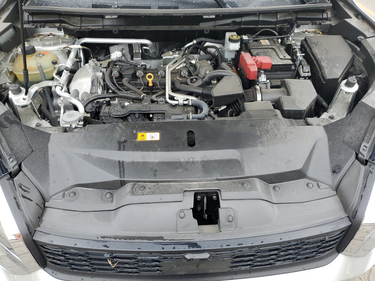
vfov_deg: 53.1
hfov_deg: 67.3
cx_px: 188
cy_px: 140
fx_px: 282
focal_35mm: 26
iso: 50
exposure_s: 1/156
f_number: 1.5
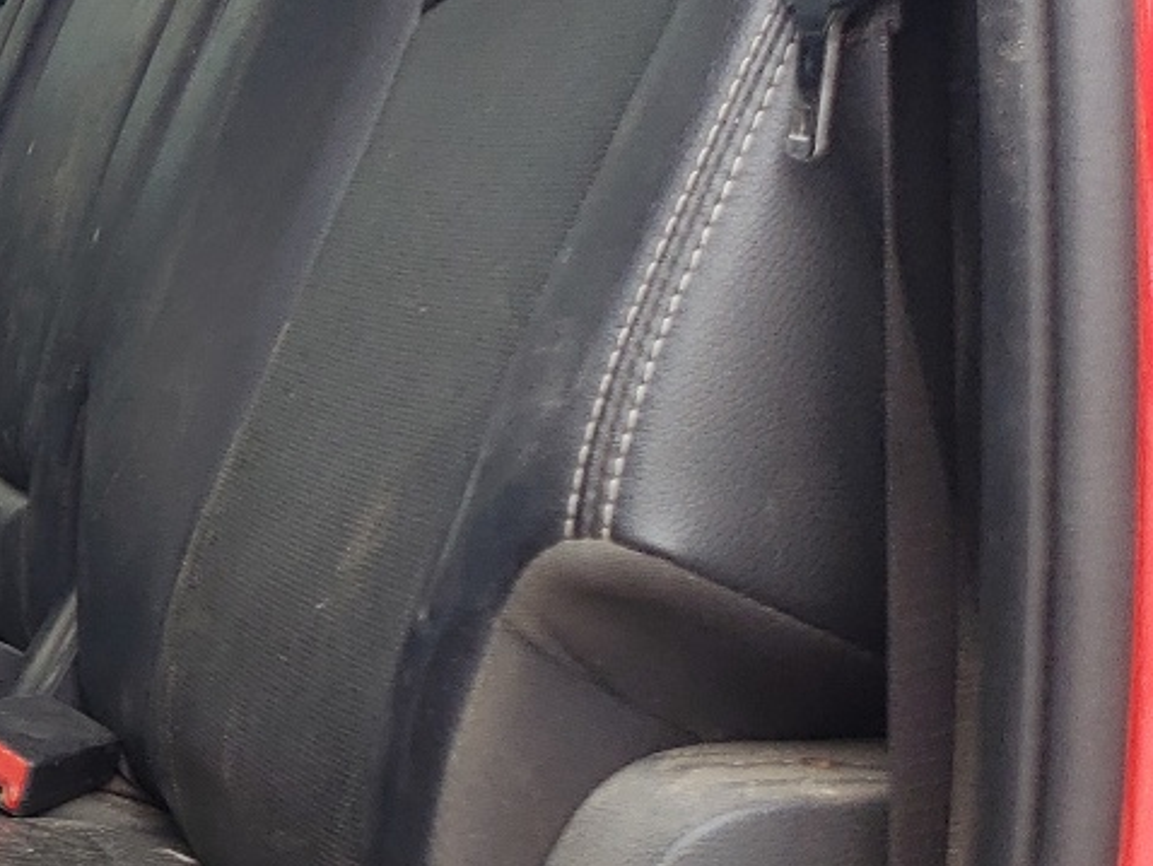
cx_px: -661
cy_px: 403
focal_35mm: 87
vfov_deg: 17.0
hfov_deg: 19.2
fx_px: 2899
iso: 50
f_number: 1.5
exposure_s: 1/192
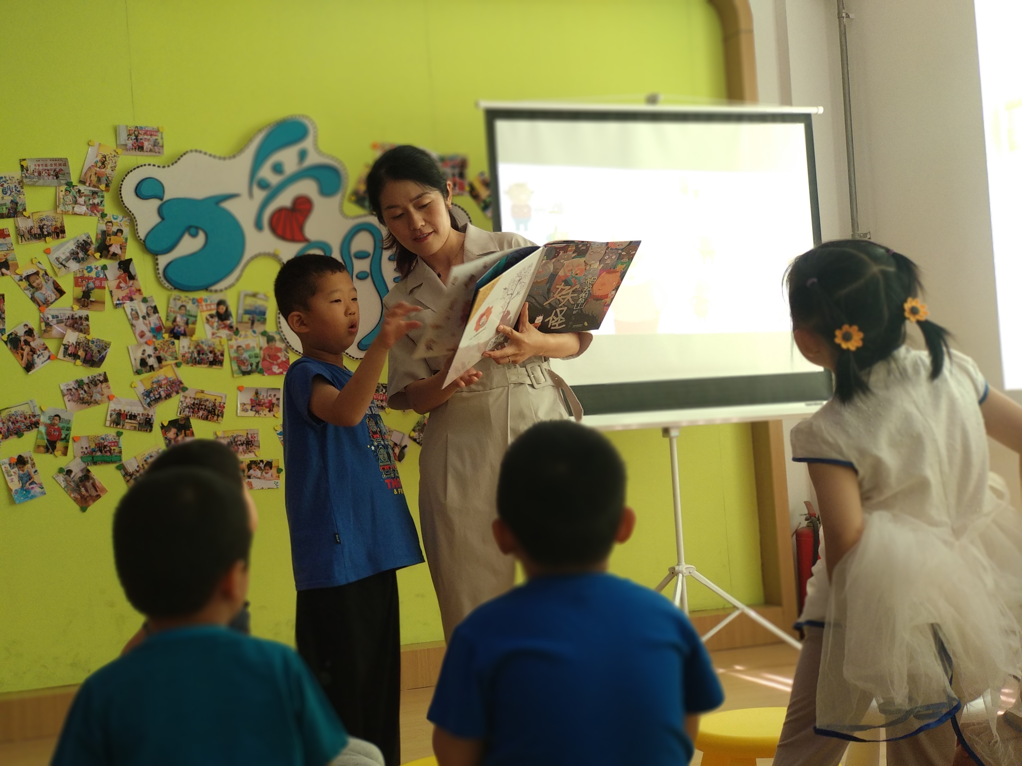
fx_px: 1535
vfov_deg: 28.0
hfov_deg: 36.8
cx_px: 511
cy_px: 383
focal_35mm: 52
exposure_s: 1/50
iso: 200
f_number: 2.6
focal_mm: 5.99
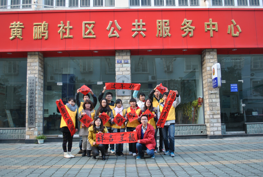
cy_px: 88
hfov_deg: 53.0
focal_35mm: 36
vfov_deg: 37.0
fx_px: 264
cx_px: 132
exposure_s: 1/30
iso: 250
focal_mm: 24
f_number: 4
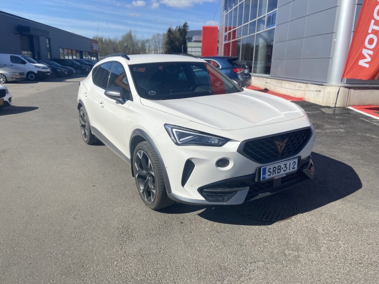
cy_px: 142
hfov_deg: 67.3
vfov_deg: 53.1
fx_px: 285
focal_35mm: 26
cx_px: 190
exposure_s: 1/4444
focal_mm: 4.25
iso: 32
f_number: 1.8
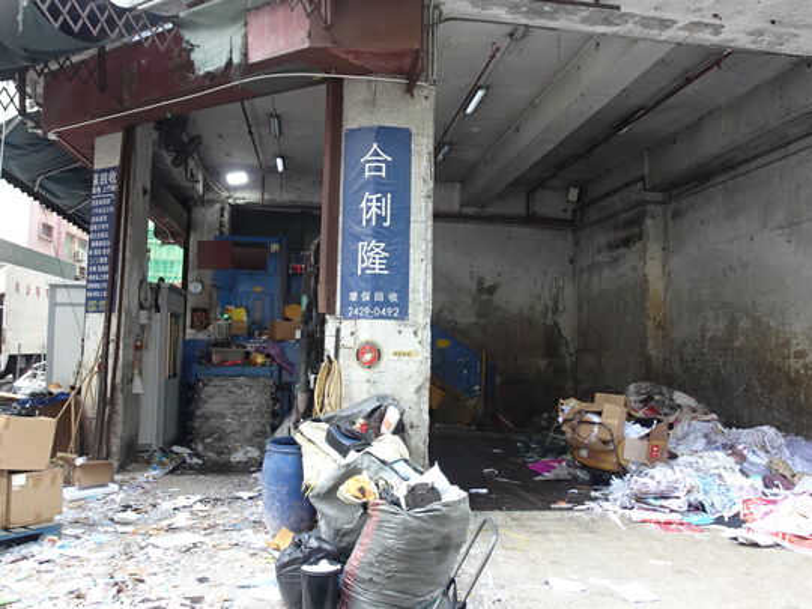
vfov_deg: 56.8
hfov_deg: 71.6
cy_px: 304
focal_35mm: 24
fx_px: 563
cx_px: 406
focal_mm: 4.25
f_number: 3.5
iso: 80
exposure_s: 1/40
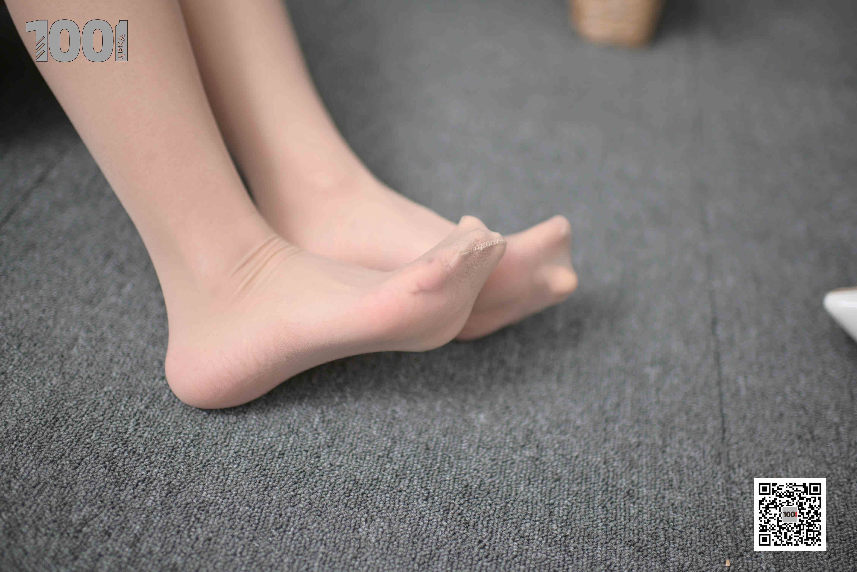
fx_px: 833
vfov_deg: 37.9
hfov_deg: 54.4
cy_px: 286
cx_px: 428
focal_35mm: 35
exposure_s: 1/200
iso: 400
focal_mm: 35
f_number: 1.4
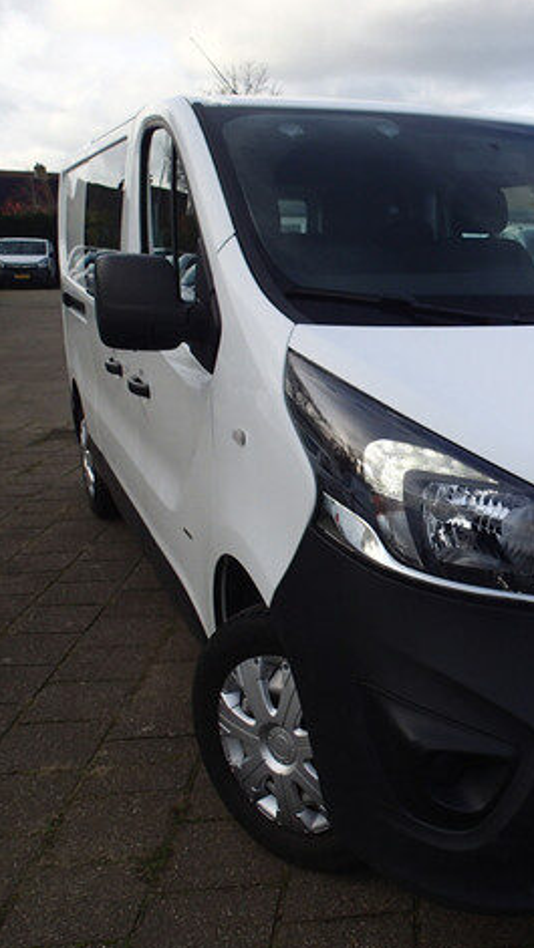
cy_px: 477
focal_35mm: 37
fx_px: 931
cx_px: 528
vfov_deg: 54.0
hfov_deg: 29.9
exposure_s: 1/640
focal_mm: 4.5
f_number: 2.8
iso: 100
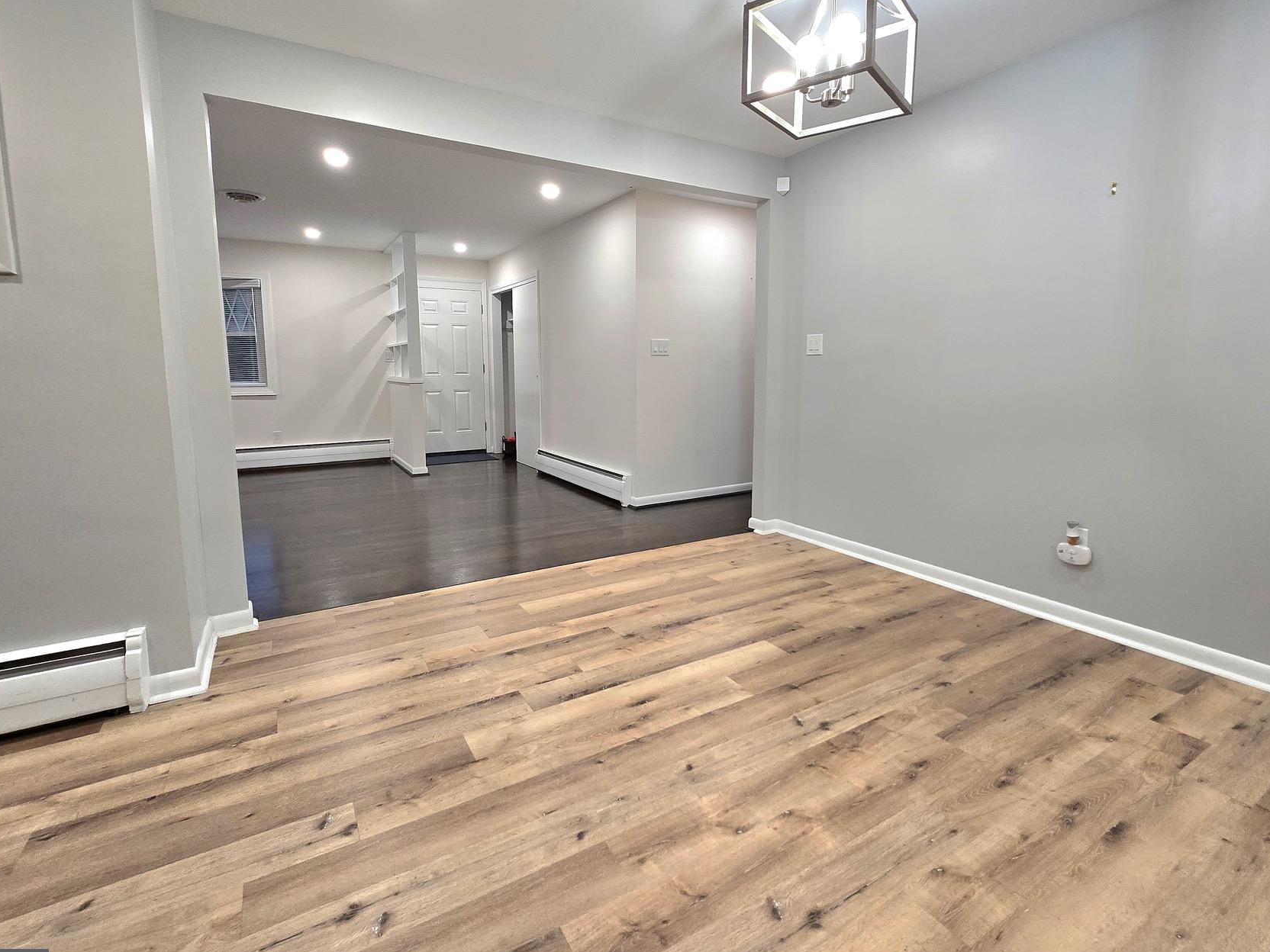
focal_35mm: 16
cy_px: 426
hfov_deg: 94.5
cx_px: 640
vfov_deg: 77.9
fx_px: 587
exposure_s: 1/60.2
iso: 160
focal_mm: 1.7
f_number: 2.2
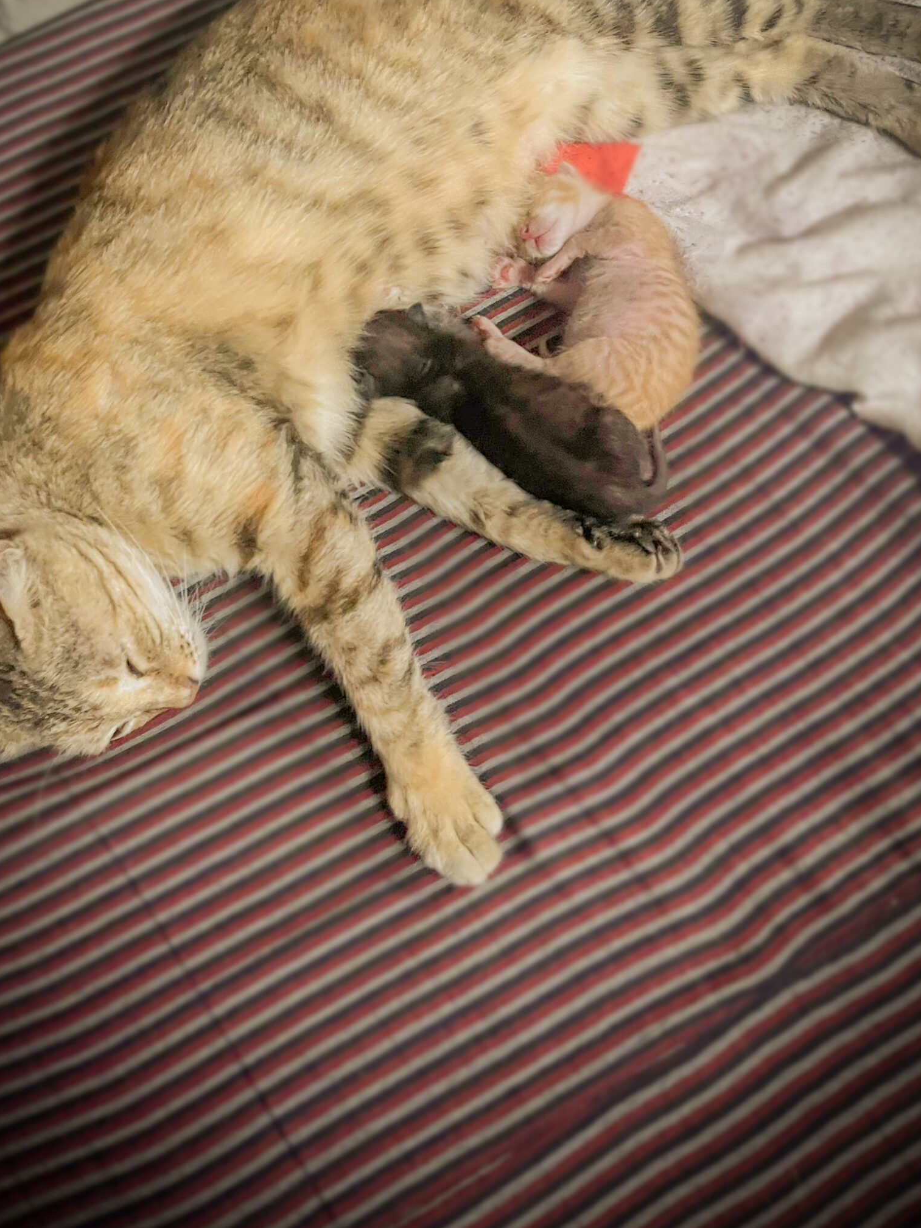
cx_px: 397
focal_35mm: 33
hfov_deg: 42.9
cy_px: 471
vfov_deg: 54.8
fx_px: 1171
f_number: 1.6
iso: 500
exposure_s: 1/25
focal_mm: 5.1
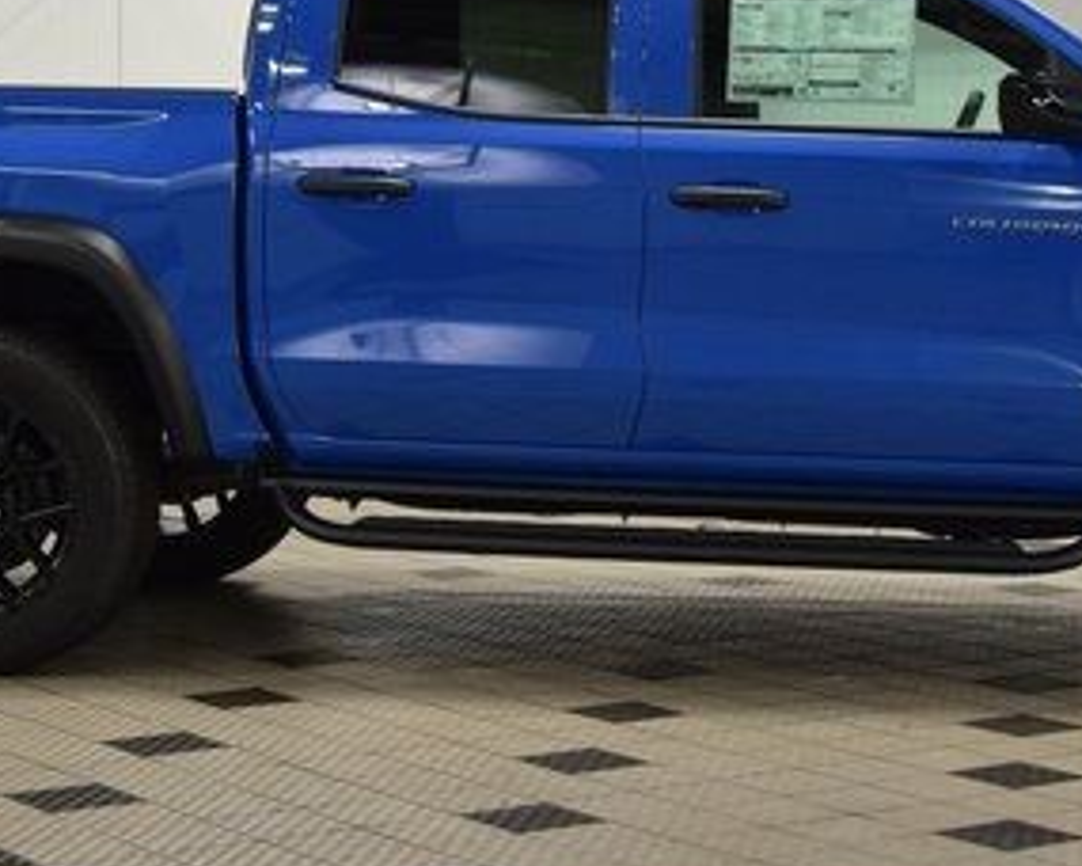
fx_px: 3140
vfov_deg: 15.7
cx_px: 642
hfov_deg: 19.5
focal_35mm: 98
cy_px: 264
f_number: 7.1
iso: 1600
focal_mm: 31
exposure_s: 1/60
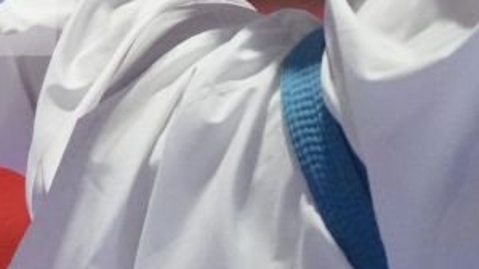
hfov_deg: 2.3
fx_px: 11695
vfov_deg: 1.3
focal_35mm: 921
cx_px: -636
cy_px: -90
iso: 10000
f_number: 2.8
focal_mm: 146
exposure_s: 1/800
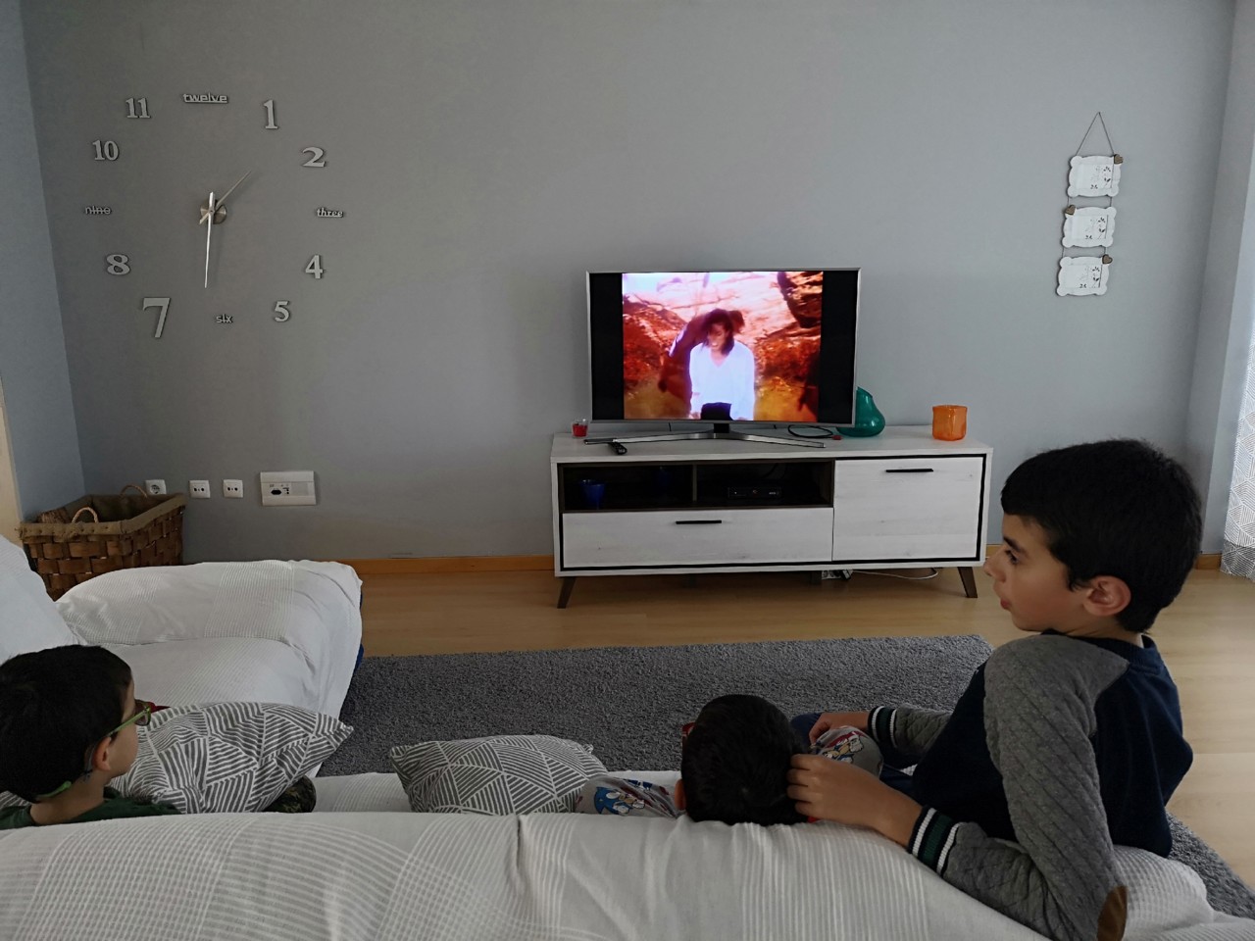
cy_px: 470
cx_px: 628
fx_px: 979
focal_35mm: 27
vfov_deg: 51.4
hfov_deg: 65.3
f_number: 1.8
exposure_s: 1/100
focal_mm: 3.95
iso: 125
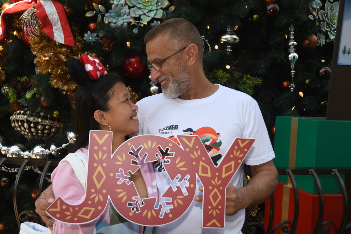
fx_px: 449
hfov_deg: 42.7
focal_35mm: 46
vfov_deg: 29.3
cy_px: 117
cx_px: 176
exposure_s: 1/250
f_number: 6.3
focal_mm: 31
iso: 125
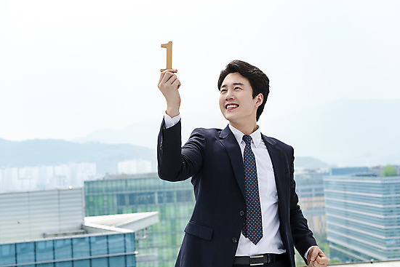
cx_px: 217
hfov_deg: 32.9
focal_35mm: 61
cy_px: 127
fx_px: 678
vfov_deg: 22.3
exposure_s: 1/2000
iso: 400
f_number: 5.6
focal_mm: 56
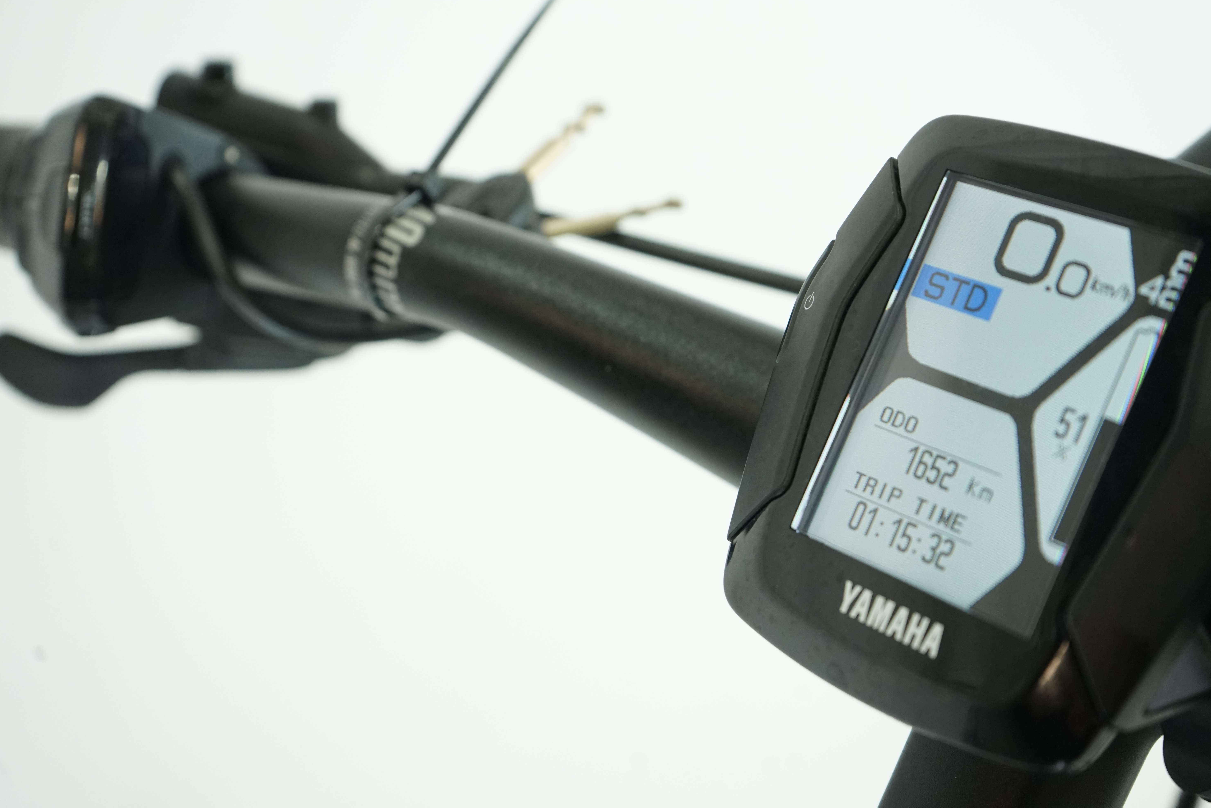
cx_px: 606
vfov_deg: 24.6
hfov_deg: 36.2
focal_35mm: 55
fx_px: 1850
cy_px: 399
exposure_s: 1/200
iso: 2500
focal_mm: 54
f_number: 5.6
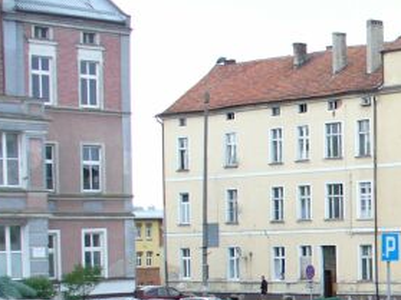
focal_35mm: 106
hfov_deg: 17.2
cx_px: 555
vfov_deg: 13.6
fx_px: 1227
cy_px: 336
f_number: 2.8
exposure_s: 1/160
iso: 80
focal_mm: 6.1
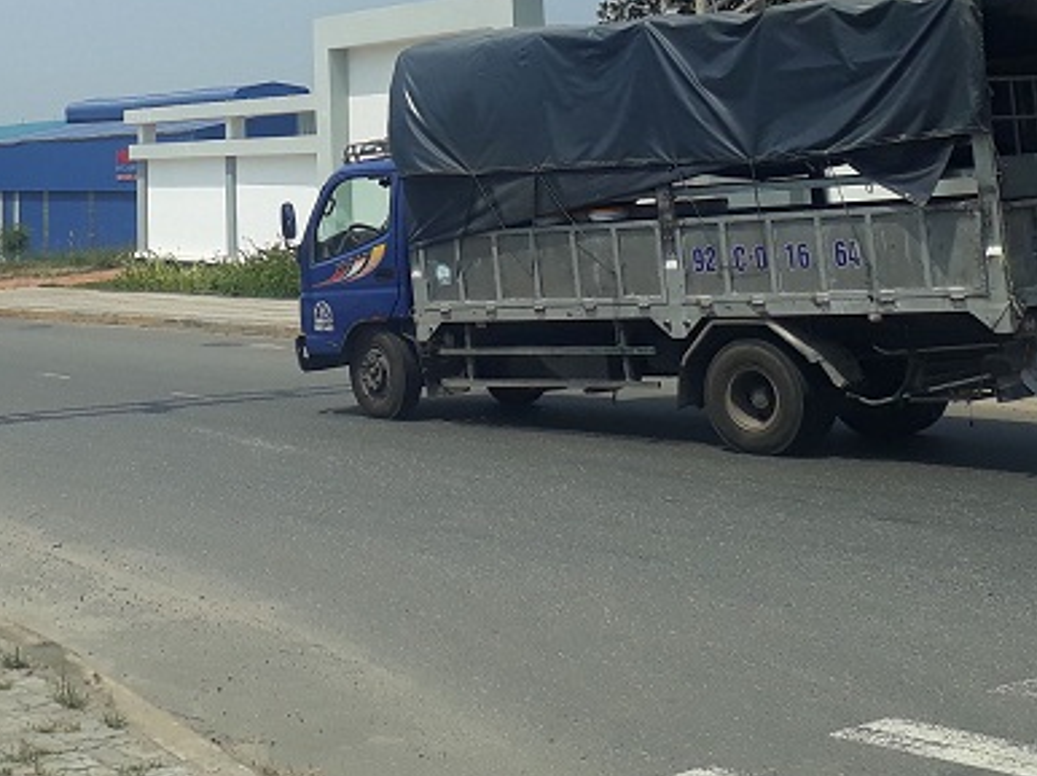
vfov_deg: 19.9
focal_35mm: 70
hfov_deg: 27.4
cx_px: 253
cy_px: -107
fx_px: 2096
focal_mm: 3.6
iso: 40
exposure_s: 1/1957
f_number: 1.9
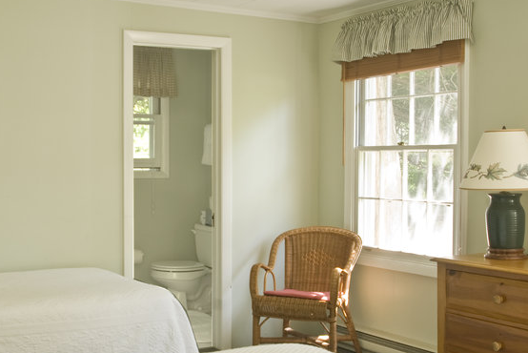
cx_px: 187
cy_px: 203
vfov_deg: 26.0
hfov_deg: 37.8
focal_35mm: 52
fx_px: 763
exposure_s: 1/2
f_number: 10
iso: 100
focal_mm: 24
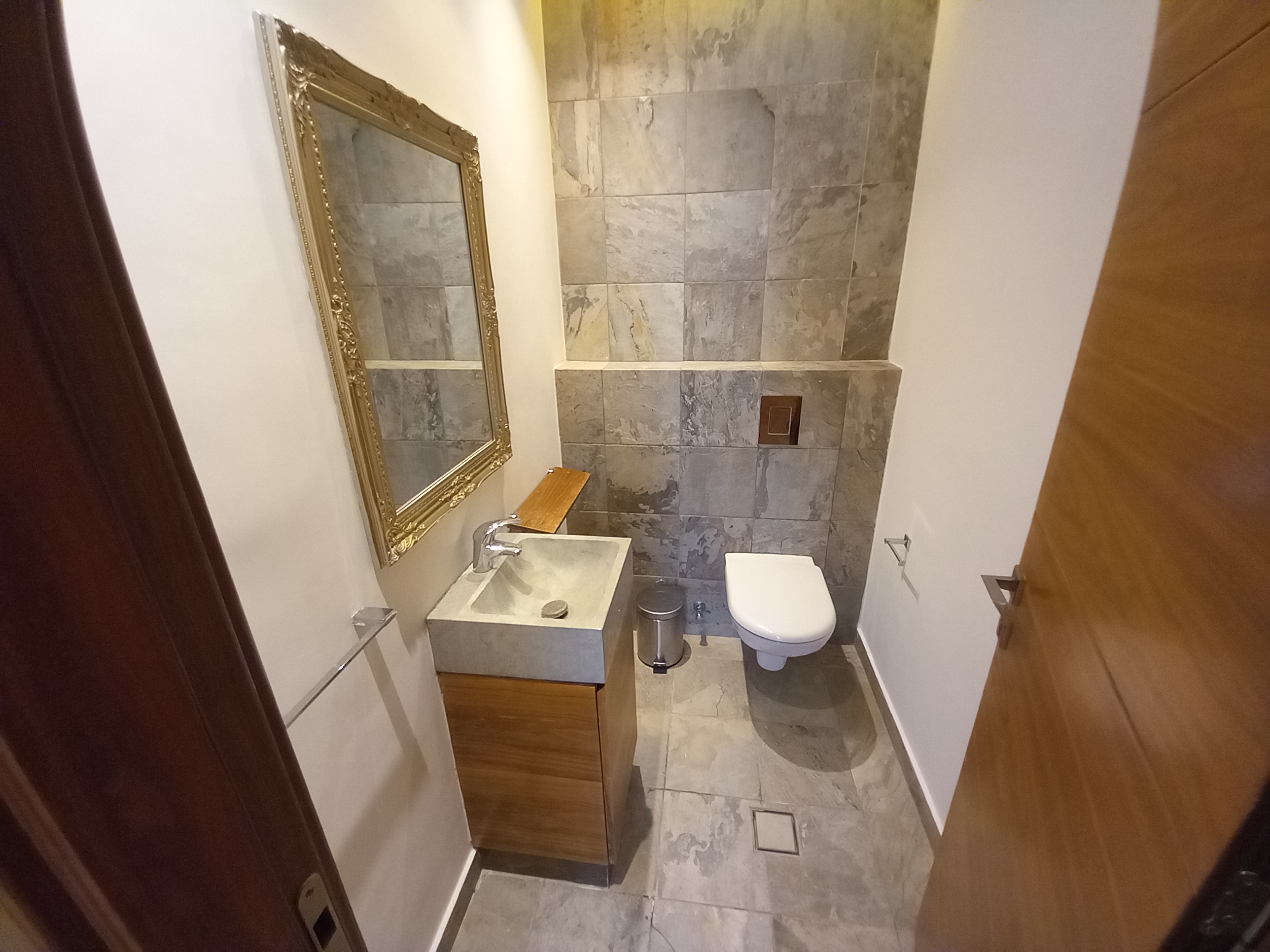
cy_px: 476
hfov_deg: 106.2
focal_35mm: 13
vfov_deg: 89.9
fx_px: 477
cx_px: 635
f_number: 2.2
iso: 200
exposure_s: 1/33.3
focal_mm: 1.13
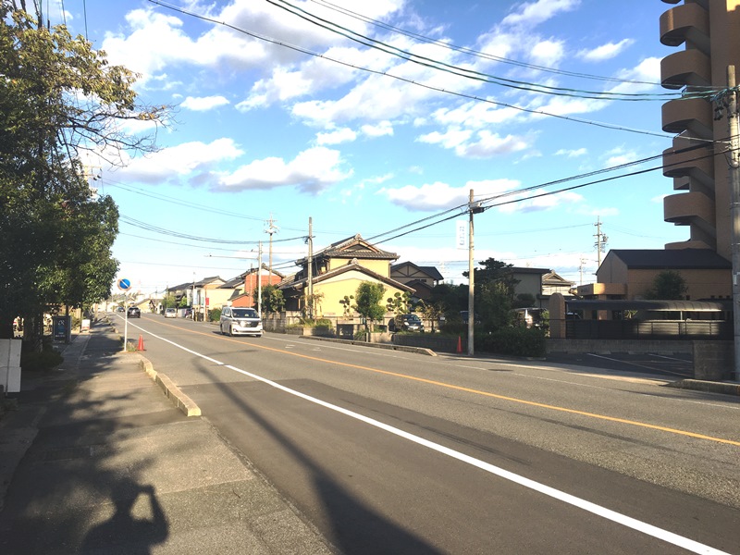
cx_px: 370
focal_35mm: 29
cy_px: 278
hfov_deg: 61.7
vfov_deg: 48.2
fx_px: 620
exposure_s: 1/1040
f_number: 2.2
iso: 25
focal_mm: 4.15
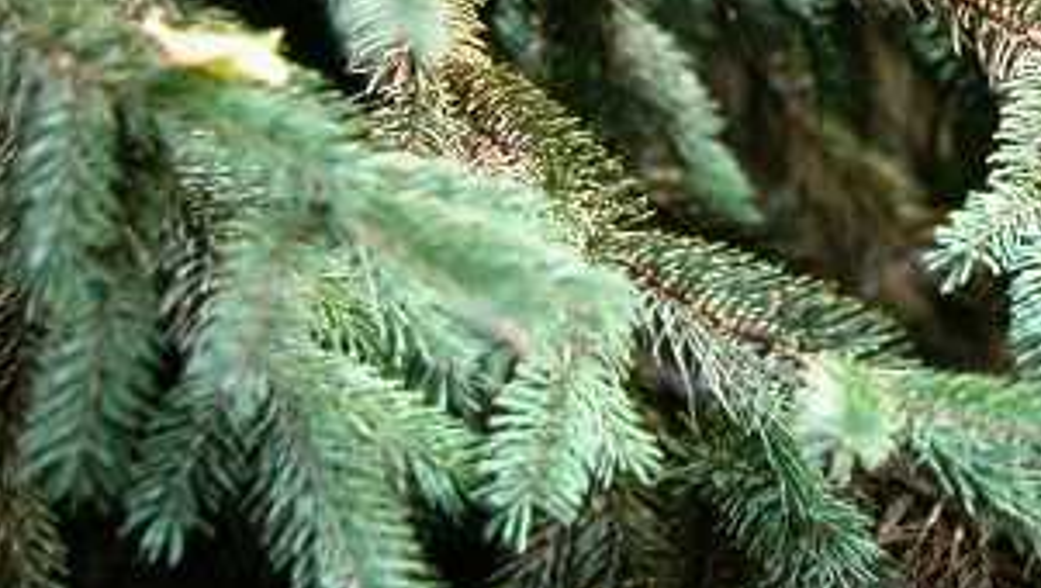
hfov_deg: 8.9
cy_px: 10
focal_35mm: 240
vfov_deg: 5.1
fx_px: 6631
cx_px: 1266
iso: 100
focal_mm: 17.3
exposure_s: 1/145
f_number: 5.1
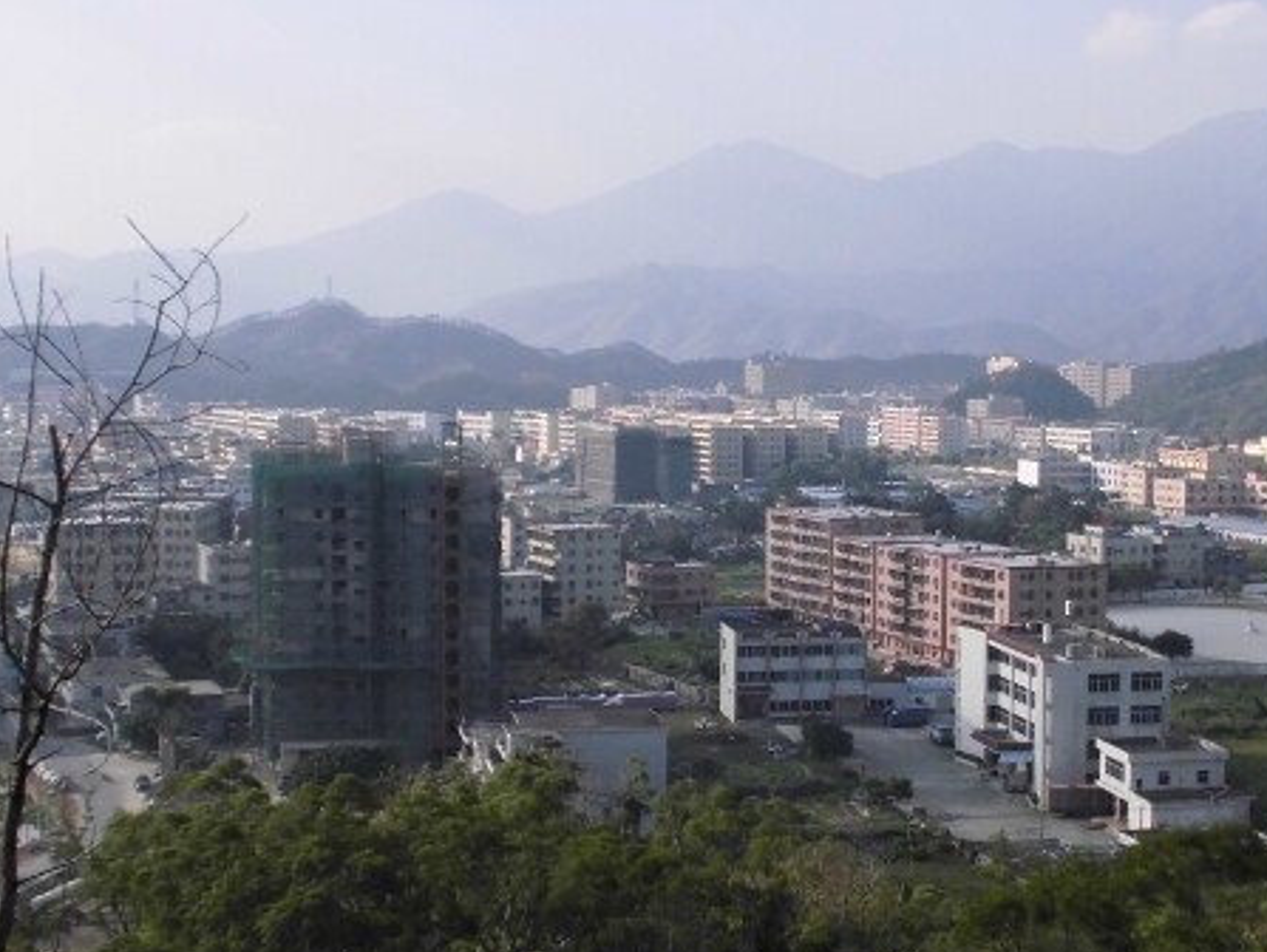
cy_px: 572
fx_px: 2161
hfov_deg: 32.3
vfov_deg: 24.8
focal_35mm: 59
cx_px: 899
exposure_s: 1/800
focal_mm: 6
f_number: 3.6
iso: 64
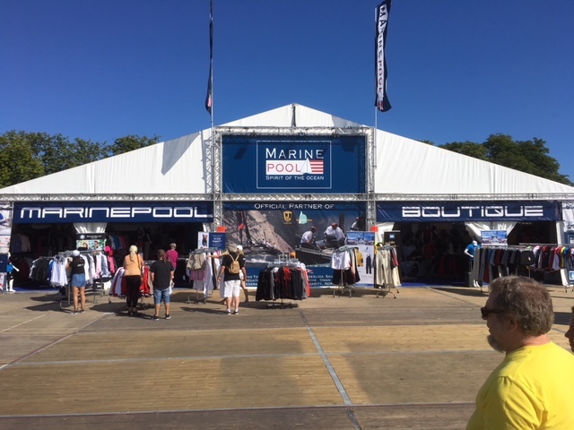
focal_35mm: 29
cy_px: 215
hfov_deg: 61.7
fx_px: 481
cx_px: 287
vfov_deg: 48.2
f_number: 2.2
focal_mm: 4.15
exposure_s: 1/3344
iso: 25
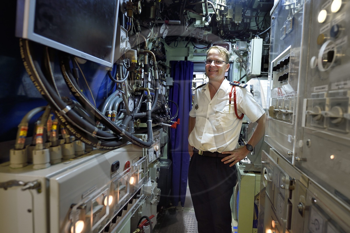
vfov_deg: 67.4
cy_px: 116
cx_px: 175
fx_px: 175
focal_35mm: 18
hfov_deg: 90.0
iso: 800
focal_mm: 18
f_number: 3.5
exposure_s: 1/20
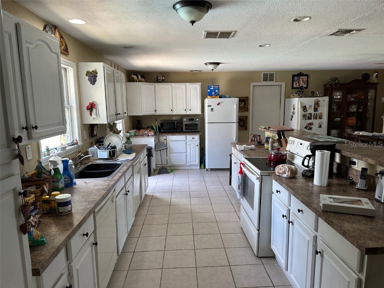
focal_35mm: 24
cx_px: 192
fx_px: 266
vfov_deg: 56.8
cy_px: 144
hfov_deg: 71.6
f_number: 1.78
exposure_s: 1/120
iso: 125
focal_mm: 6.86
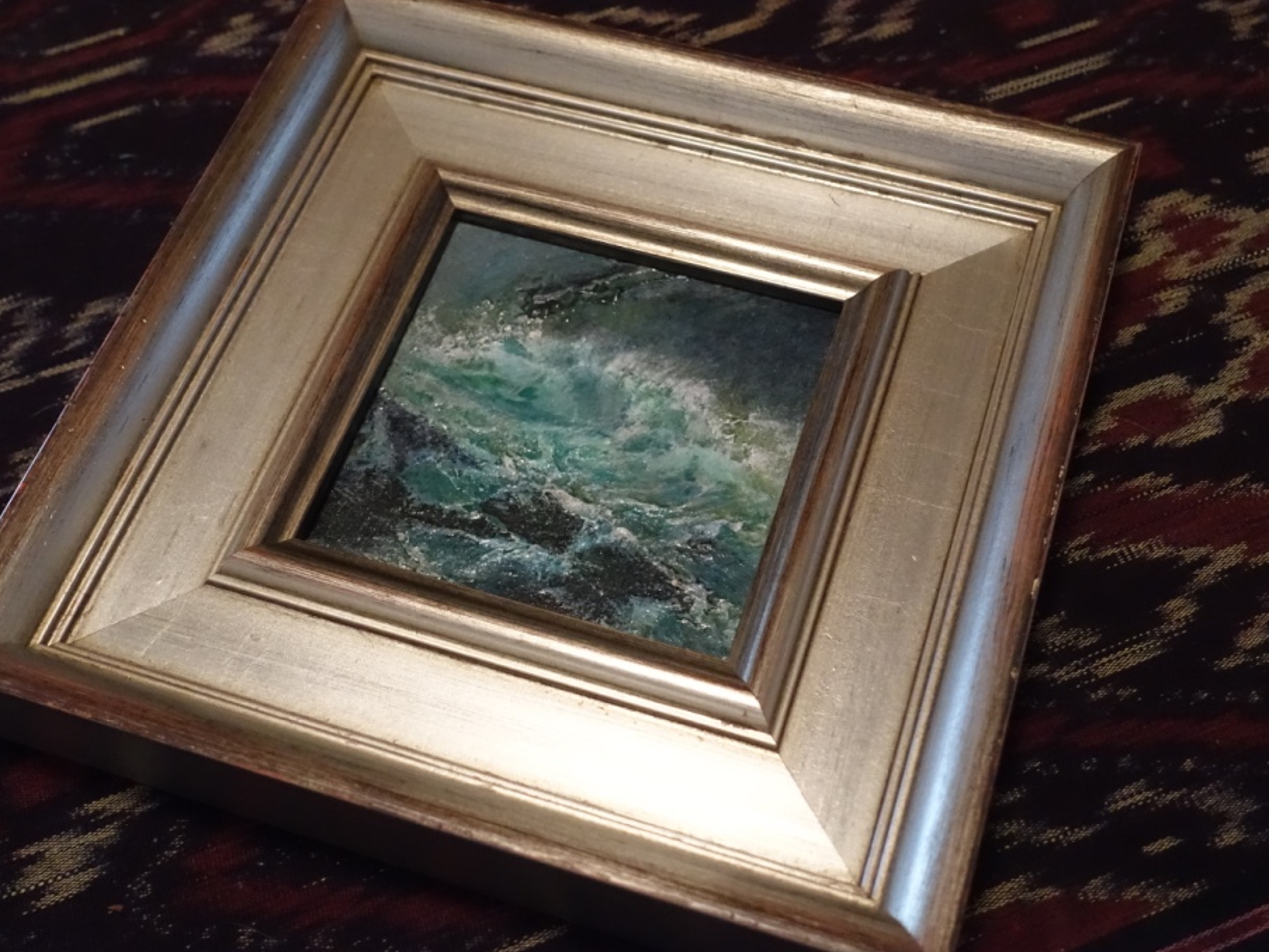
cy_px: 475
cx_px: 583
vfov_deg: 30.3
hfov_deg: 39.6
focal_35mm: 48
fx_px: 1759
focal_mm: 16.17
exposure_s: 1/100
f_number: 2.8
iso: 3200
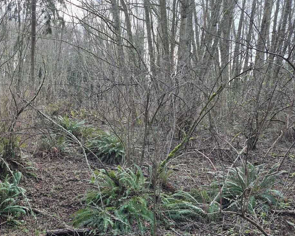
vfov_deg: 37.8
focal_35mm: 39
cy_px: 160
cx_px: 68
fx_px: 341
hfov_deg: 45.0
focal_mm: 5.4
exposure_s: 1/180
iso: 25
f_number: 1.8
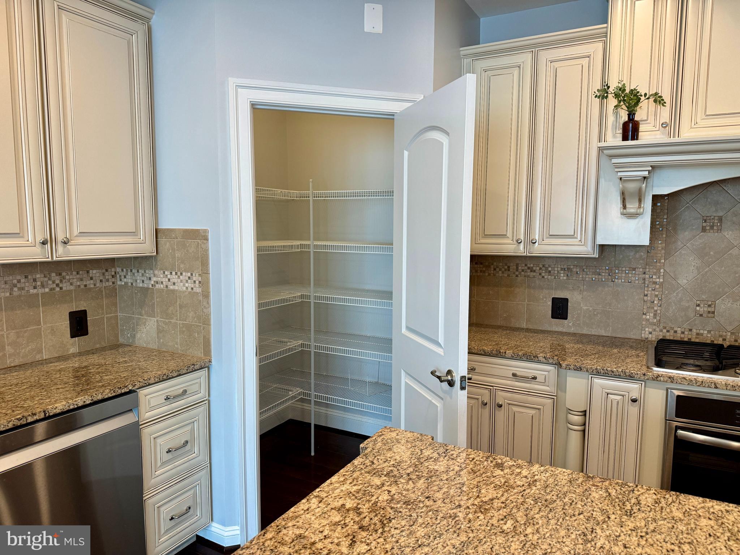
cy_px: 278
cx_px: 370
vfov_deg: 56.8
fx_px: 513
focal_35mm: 24
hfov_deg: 71.6
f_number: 1.78
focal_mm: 6.86
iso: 200
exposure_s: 1/120
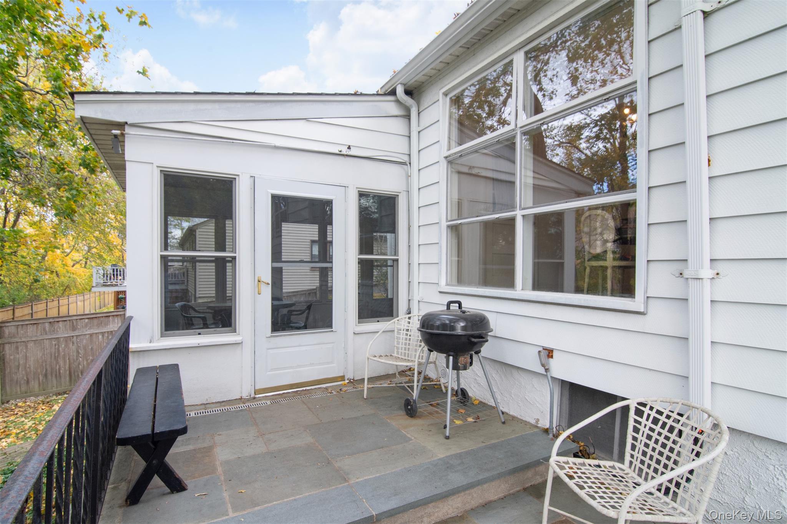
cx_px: 394
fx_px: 361
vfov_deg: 72.0
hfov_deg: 95.0
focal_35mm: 16
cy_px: 262
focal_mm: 11
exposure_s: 1/100
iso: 640
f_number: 8
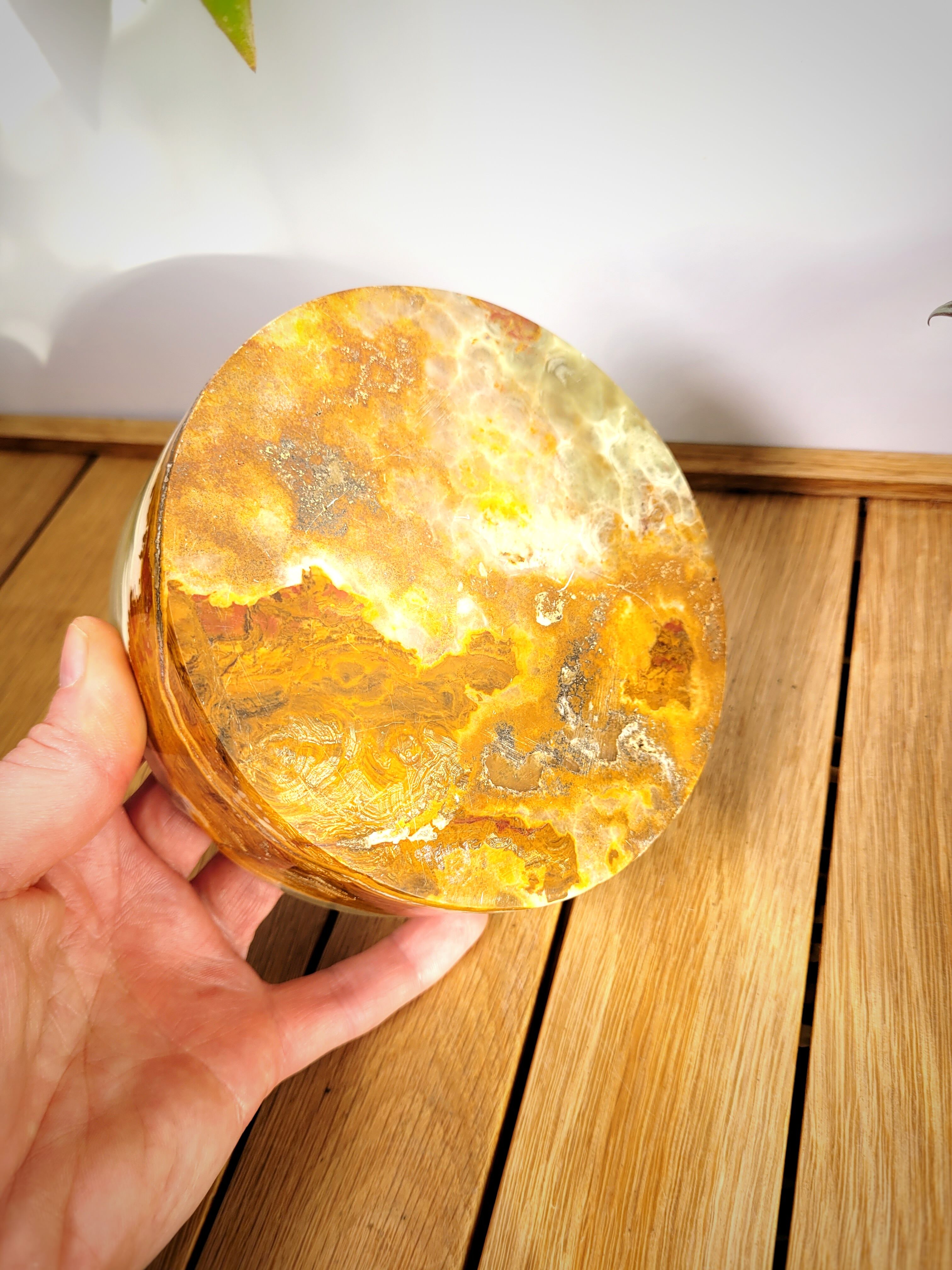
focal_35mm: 26
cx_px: 476
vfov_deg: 67.3
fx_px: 953
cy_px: 635
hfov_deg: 53.1
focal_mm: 5.4
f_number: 1.8
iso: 40
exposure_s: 1/931
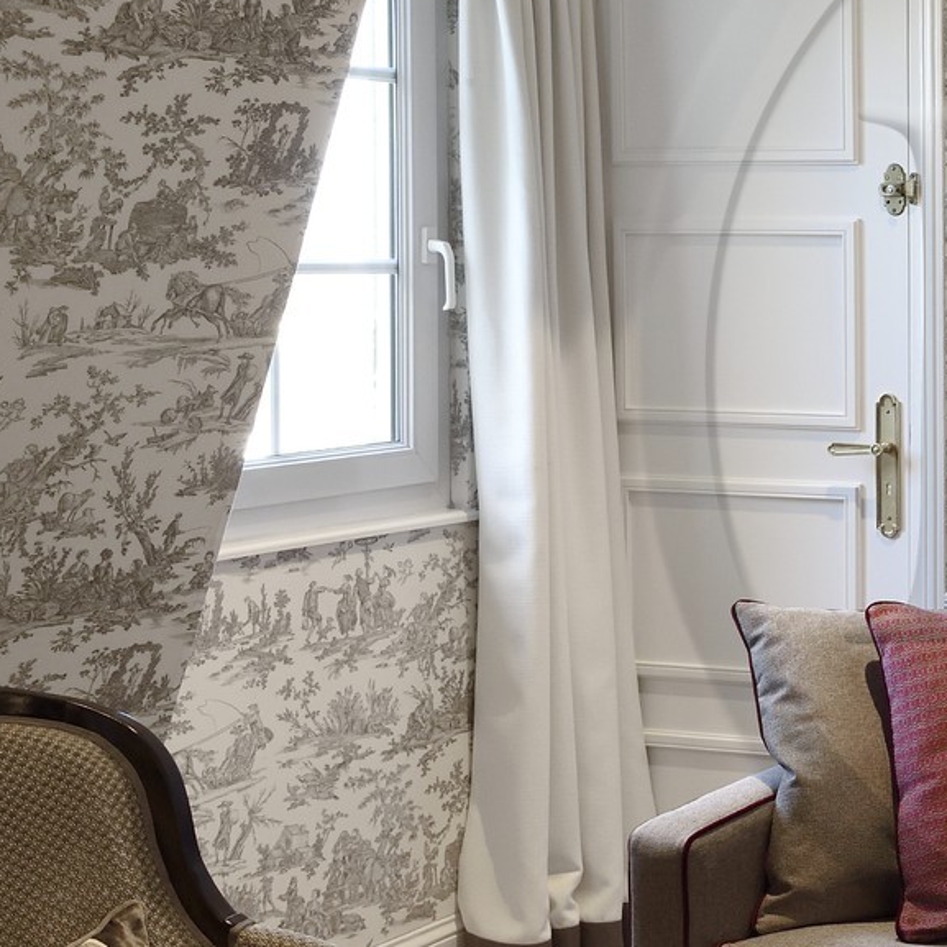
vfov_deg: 21.6
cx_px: 1308
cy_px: 376
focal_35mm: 80
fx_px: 2476
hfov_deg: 19.5
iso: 1600
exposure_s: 1/50
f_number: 6.3
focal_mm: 34
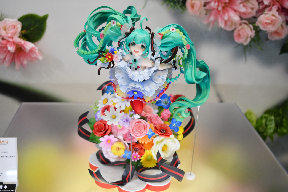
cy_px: 96
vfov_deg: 31.9
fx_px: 336
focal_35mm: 42
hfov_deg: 46.4
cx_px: 144
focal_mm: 28
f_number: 4.5
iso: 1000
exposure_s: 1/640
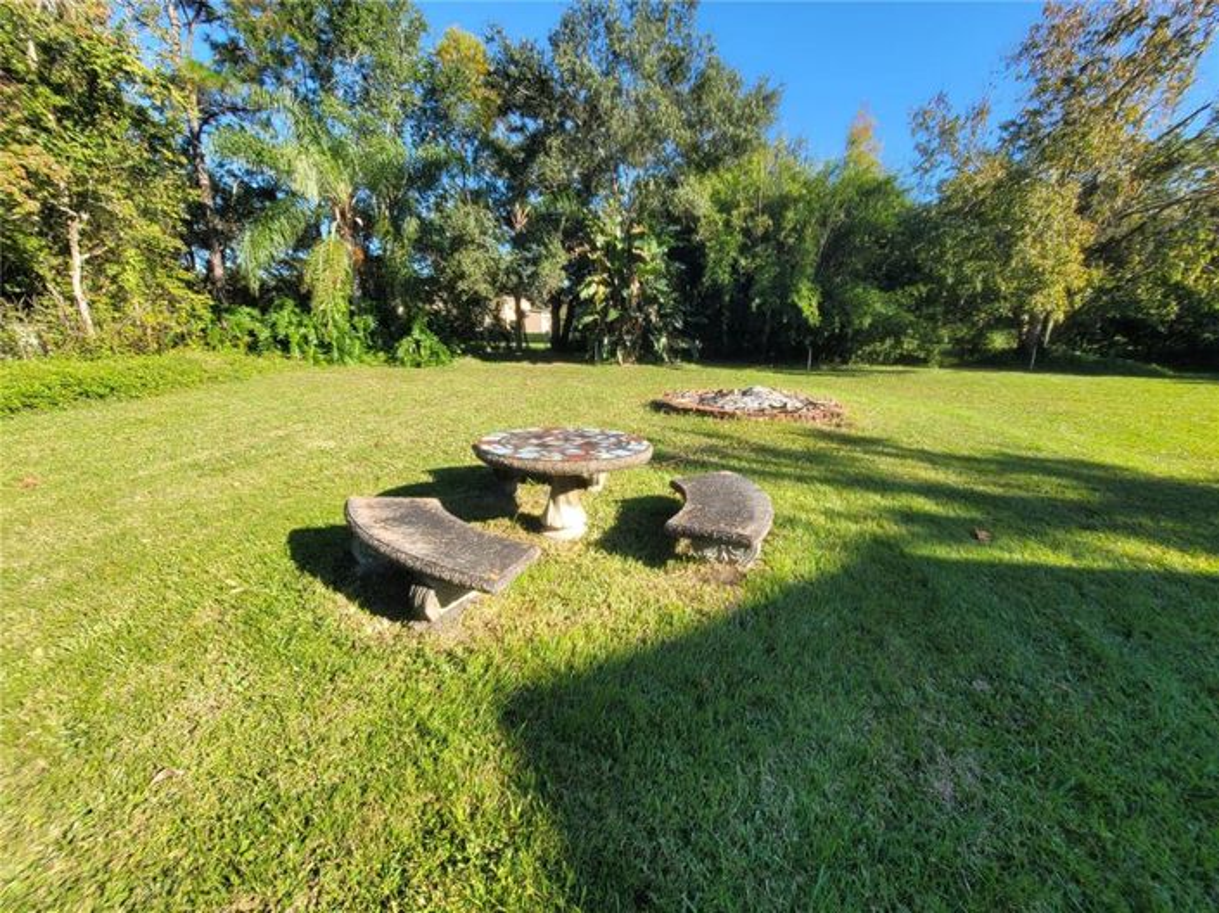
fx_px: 458
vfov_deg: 89.9
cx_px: 610
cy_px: 456
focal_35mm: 13
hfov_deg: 106.2
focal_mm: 2.2
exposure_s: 1/720
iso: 64
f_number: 2.2
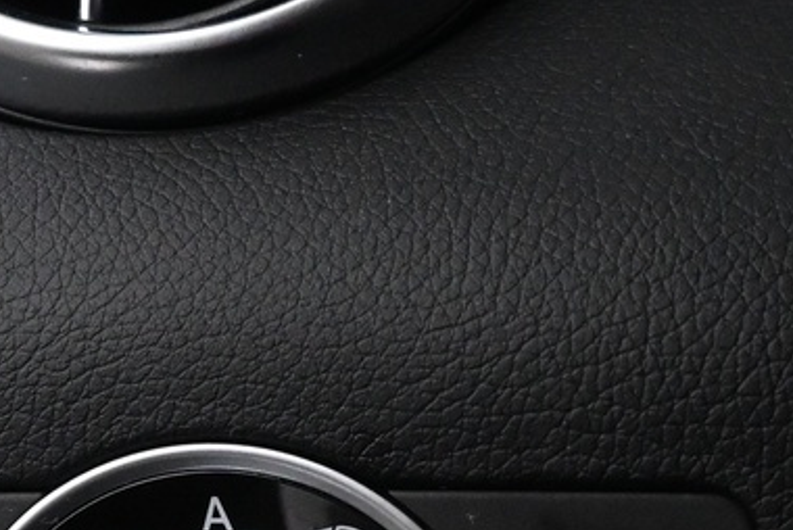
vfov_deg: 11.5
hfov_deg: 17.3
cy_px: 540
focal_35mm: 118
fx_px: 2605
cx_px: 259
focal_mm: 18.5
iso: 3200
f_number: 3.8
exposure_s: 1/80
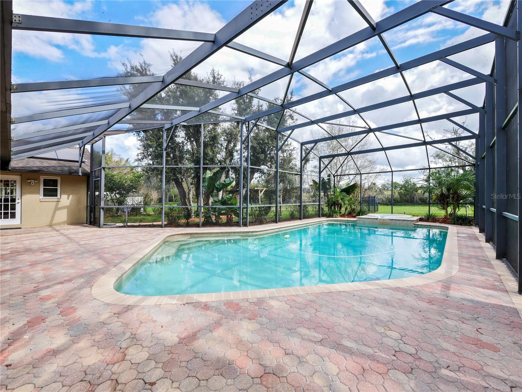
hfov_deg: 102.1
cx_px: 261
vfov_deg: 85.7
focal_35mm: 14
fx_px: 211
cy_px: 196
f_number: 5.6
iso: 200
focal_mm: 7
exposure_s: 1/200
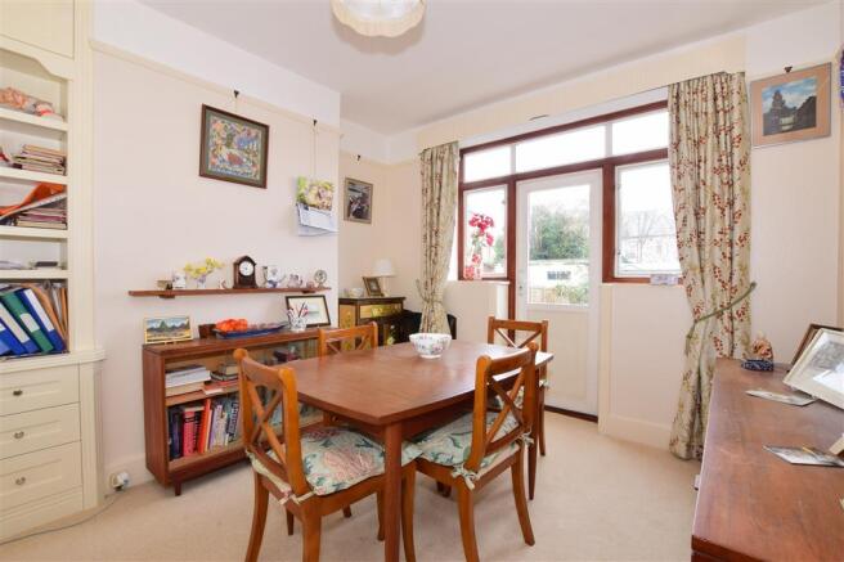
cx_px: 422
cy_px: 281
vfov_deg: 77.3
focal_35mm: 15
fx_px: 352
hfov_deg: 100.4
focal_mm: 10
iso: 400
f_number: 22
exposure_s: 1
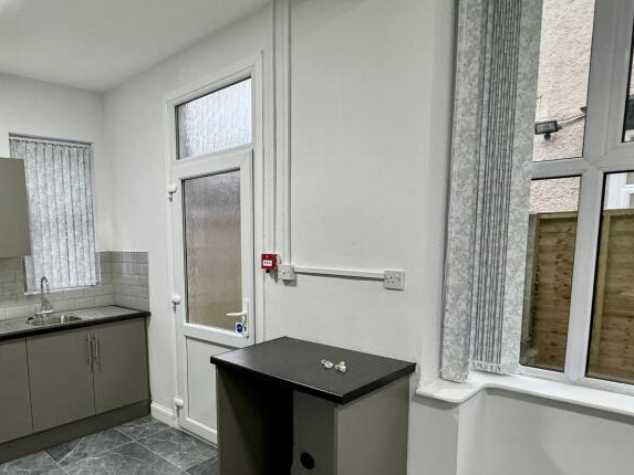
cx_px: 184
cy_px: 293
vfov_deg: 54.4
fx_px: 458
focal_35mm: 25
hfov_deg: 66.4
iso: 320
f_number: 2.2
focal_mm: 2.22
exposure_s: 1/71
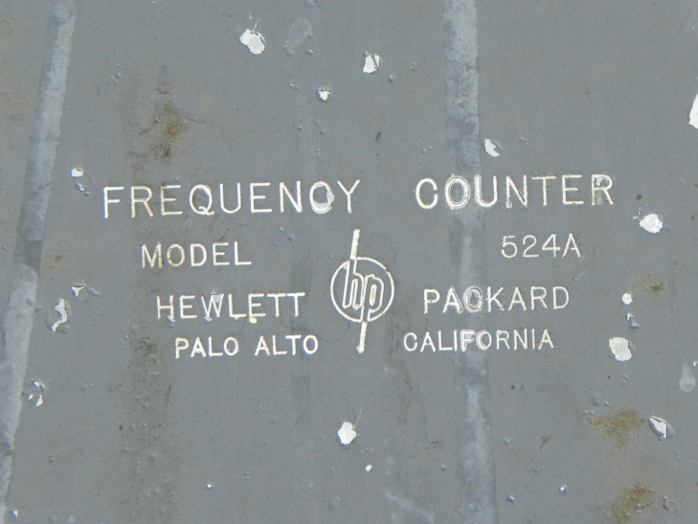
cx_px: 349
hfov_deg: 12.2
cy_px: 262
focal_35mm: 162
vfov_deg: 9.2
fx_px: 3267
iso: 160
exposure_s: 1/430
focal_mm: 28.8
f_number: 7.1
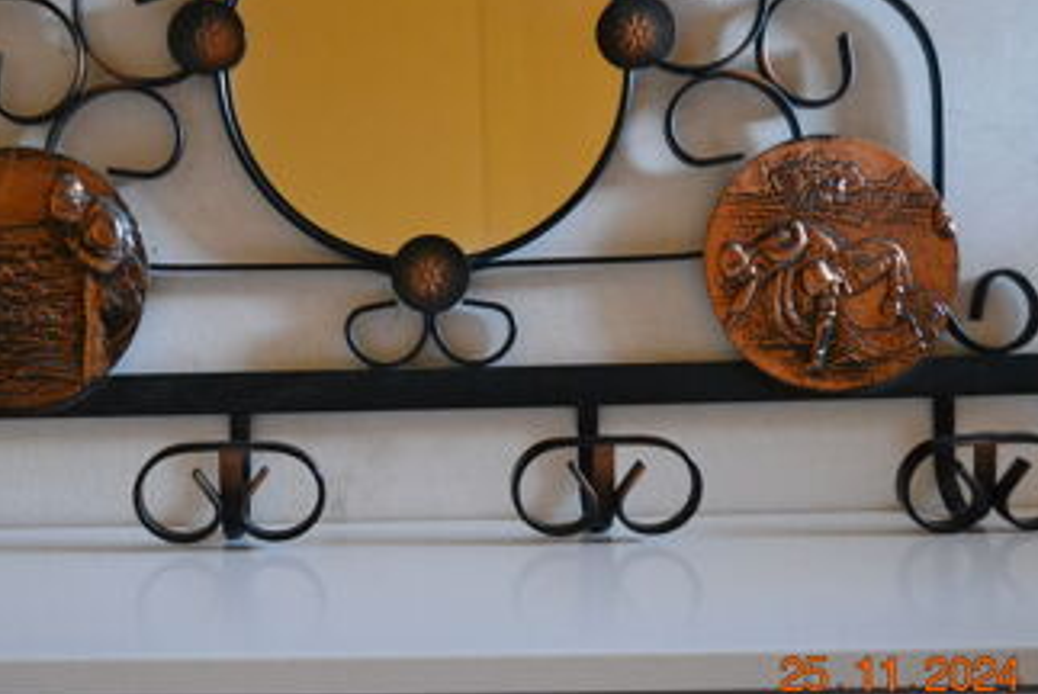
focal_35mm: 49
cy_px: 238
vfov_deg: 27.4
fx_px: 1414
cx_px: 398
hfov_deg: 40.1
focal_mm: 22
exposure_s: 1/15
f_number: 4
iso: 3200
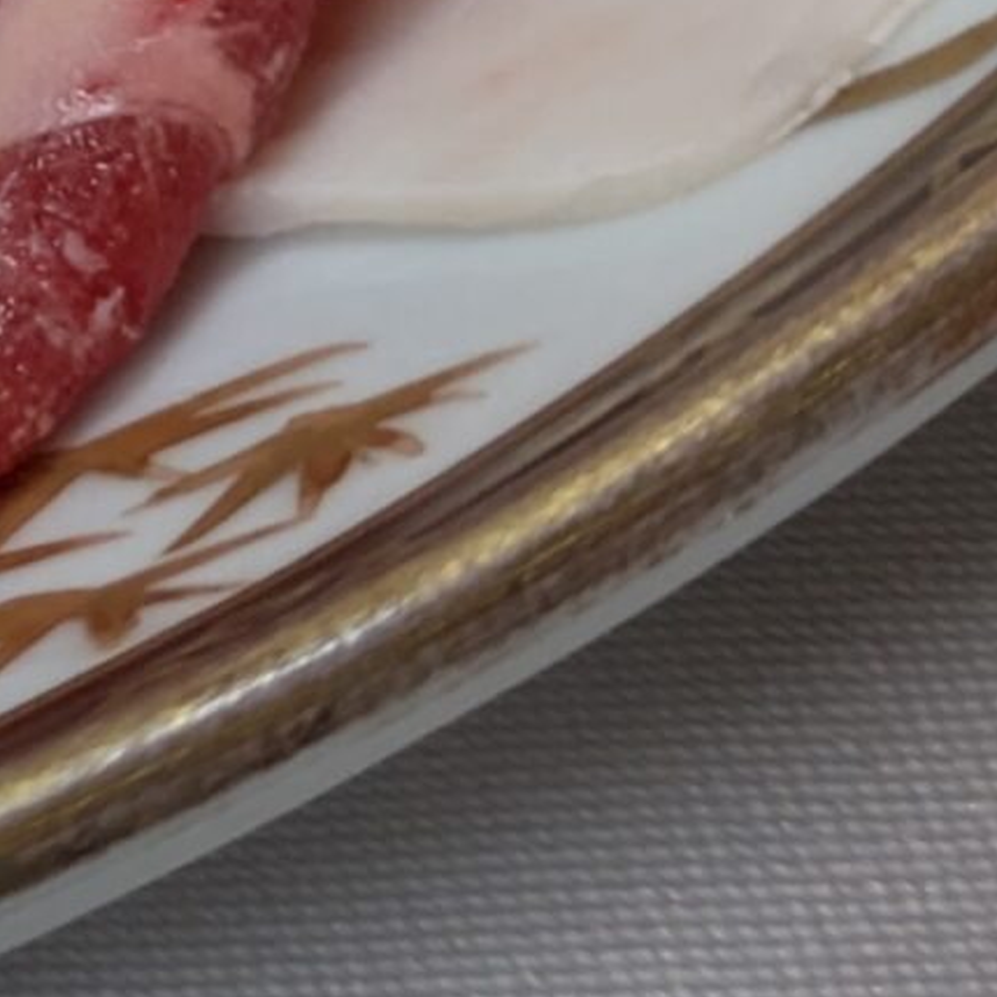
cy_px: -1071
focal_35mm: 269
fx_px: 8765
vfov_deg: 6.3
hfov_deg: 6.1
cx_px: -1901
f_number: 1.89
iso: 78
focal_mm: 5.43
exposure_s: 1/30
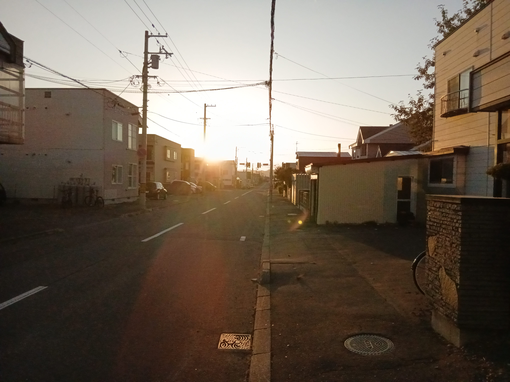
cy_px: 191
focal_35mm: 26
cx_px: 255
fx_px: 383
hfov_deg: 67.3
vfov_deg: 53.1
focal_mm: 3.86
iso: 800
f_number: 1.8
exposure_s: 1/8000
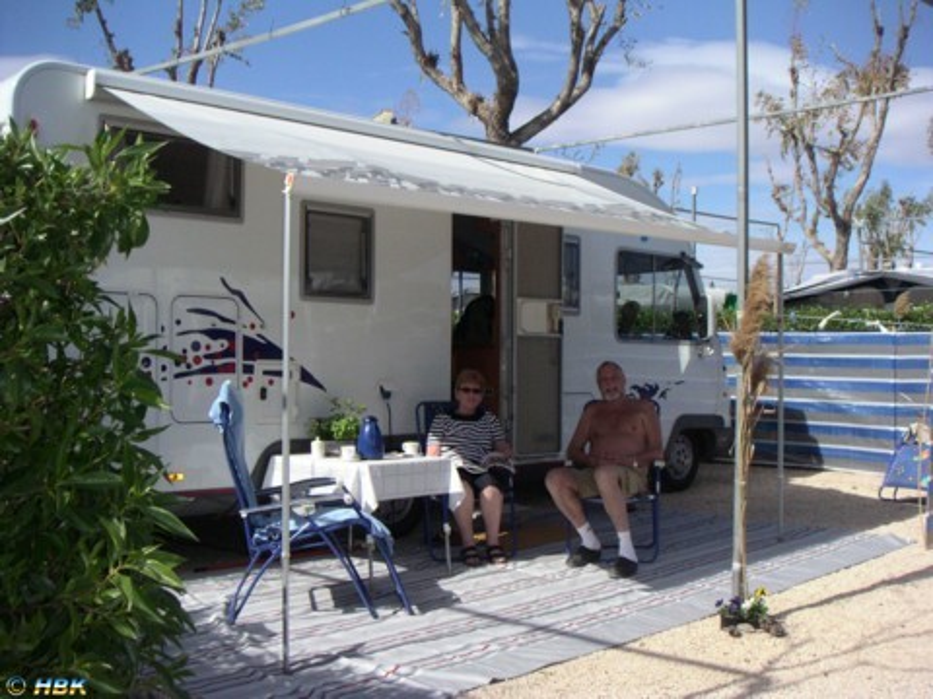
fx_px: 1024
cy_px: 350
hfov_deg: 49.0
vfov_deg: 37.7
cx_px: 466
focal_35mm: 38
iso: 160
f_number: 6.6
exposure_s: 1/750
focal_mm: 6
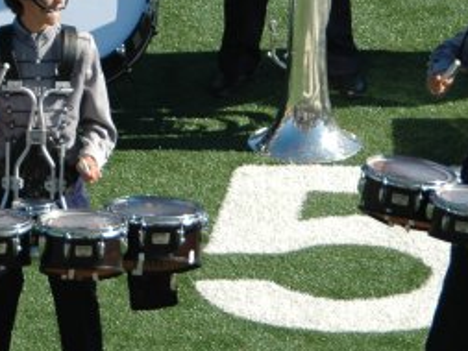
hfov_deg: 2.2
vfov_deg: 1.7
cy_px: -2
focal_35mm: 888
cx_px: 2
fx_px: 12005
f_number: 6.3
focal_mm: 195
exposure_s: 1/640
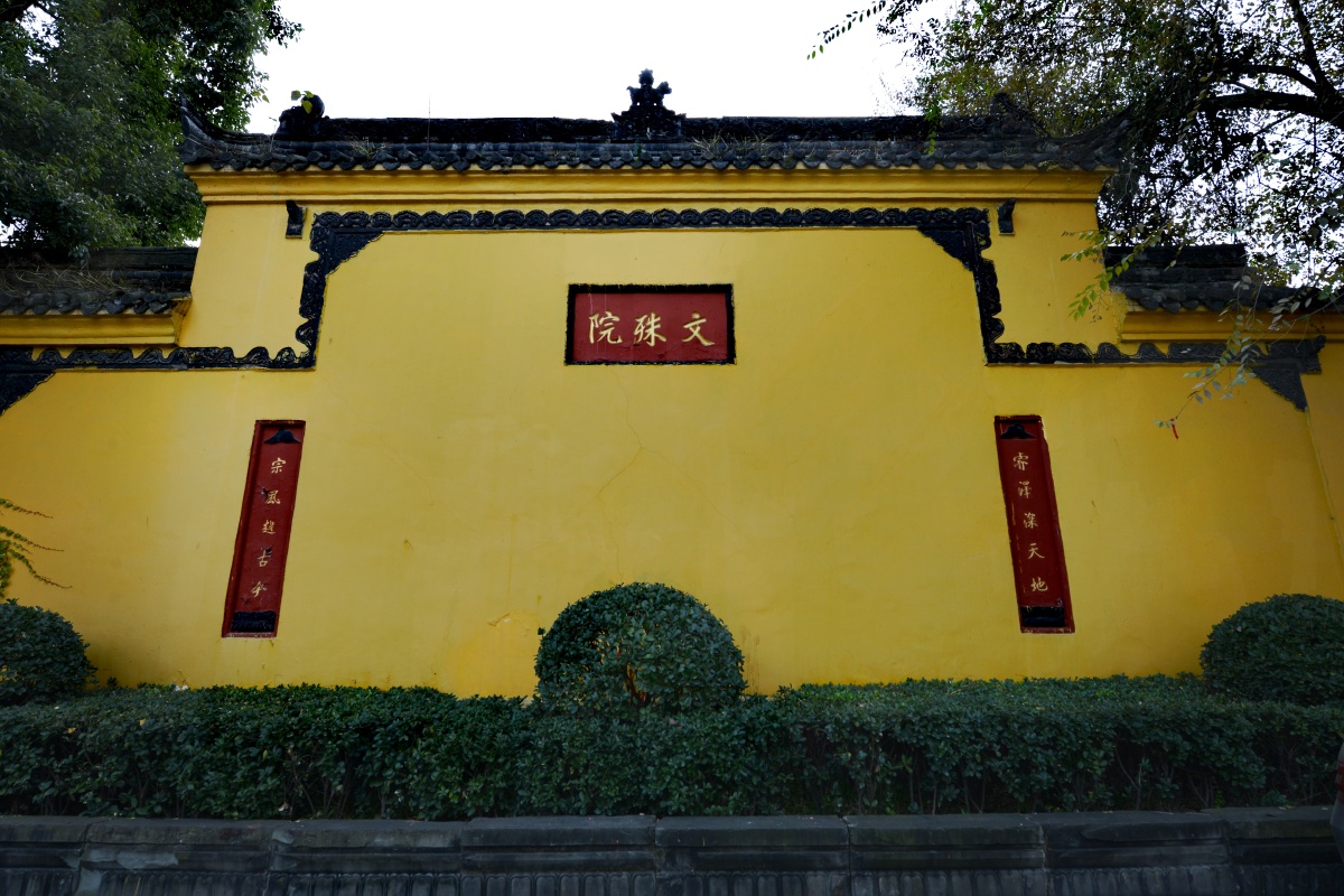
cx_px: 672
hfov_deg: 86.9
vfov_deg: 64.6
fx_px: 709
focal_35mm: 19
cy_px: 448
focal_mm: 19
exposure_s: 1/250
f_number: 8
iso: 400
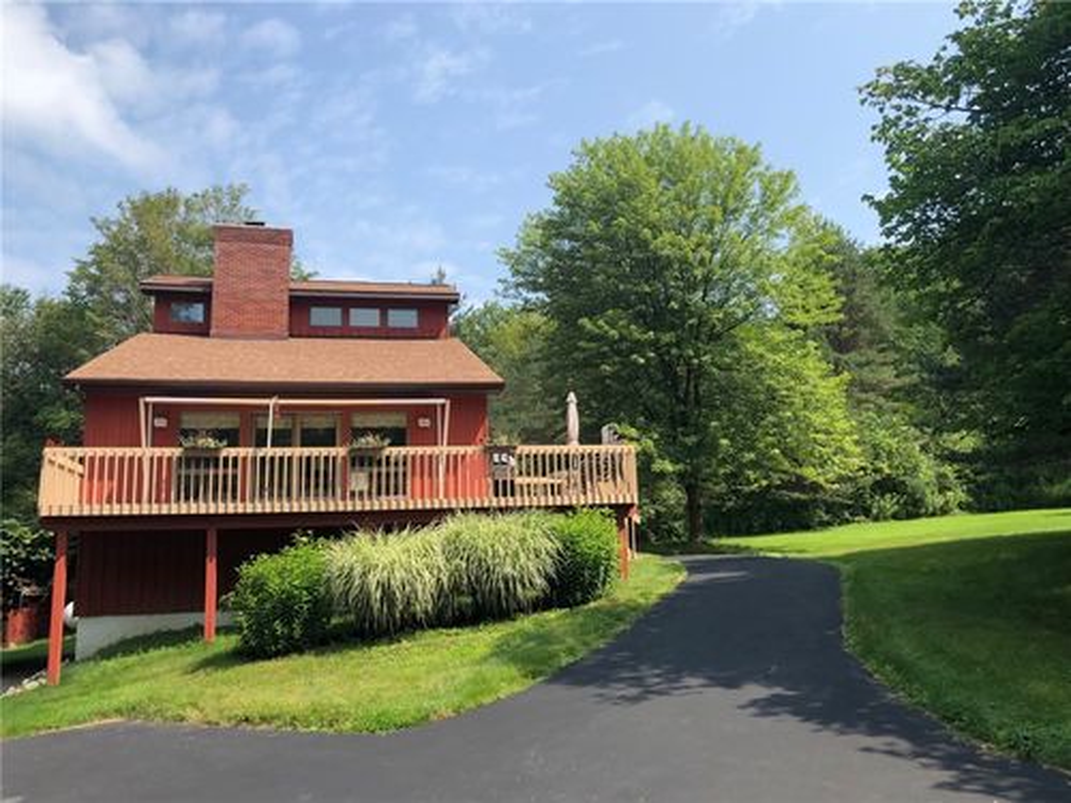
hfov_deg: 63.4
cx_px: 536
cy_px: 402
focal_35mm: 28
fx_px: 866
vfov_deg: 49.7
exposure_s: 1/1372
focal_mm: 3.99
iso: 20
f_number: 1.8
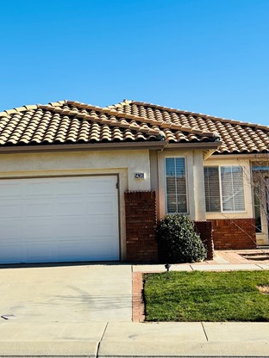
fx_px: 663
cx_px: 122
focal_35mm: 64
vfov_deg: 29.9
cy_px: 103
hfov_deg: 22.9
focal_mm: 5.96
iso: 50
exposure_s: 1/3021
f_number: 1.6
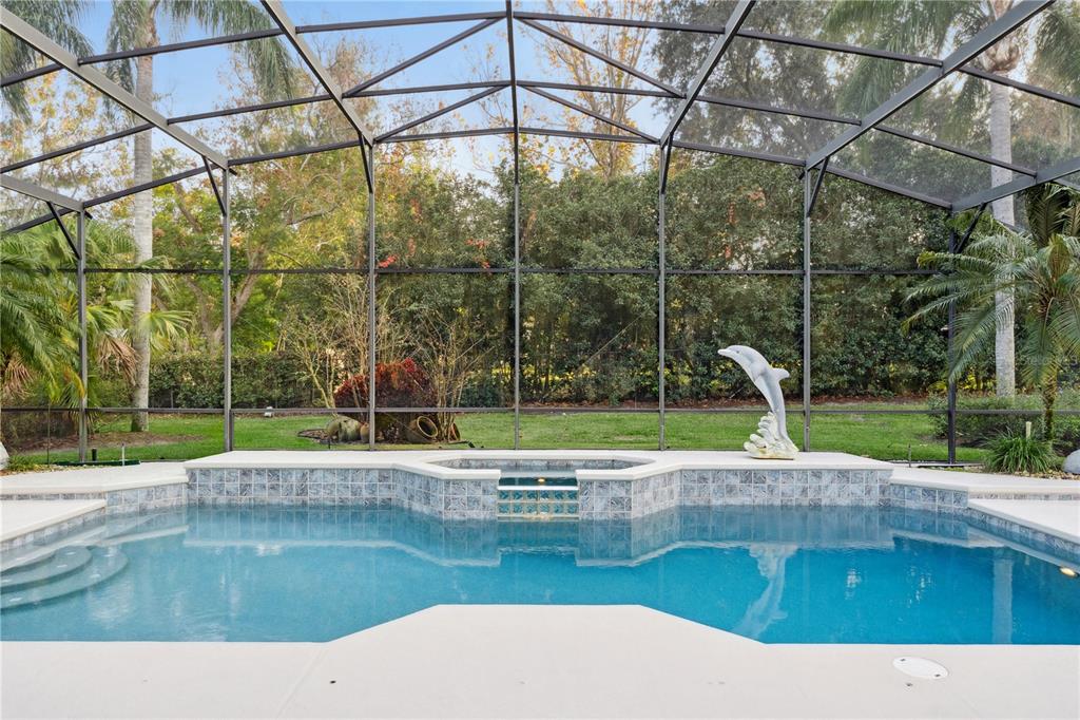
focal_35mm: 23
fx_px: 684
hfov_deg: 76.6
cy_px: 360
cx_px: 540
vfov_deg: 55.5
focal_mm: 15.2
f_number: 10
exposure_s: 1/80
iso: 400
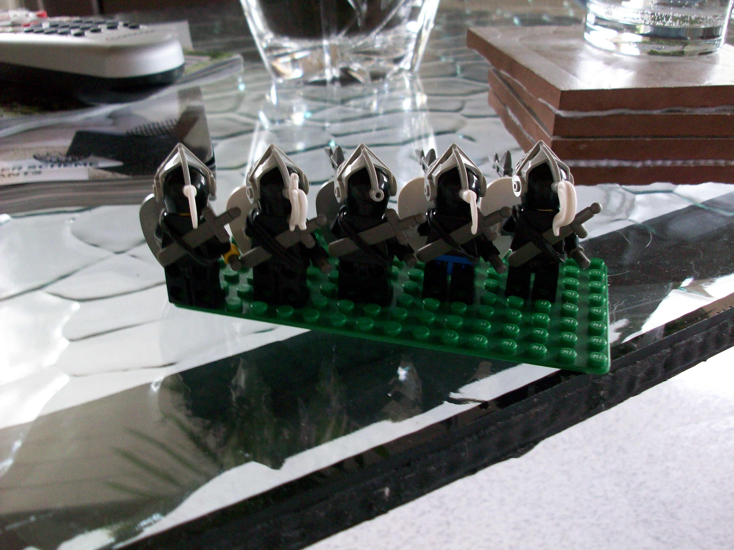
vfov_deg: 41.8
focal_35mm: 34
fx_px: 721
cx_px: 367
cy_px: 275
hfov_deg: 54.0
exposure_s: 1/58.3
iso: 160
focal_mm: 5.7
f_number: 2.8
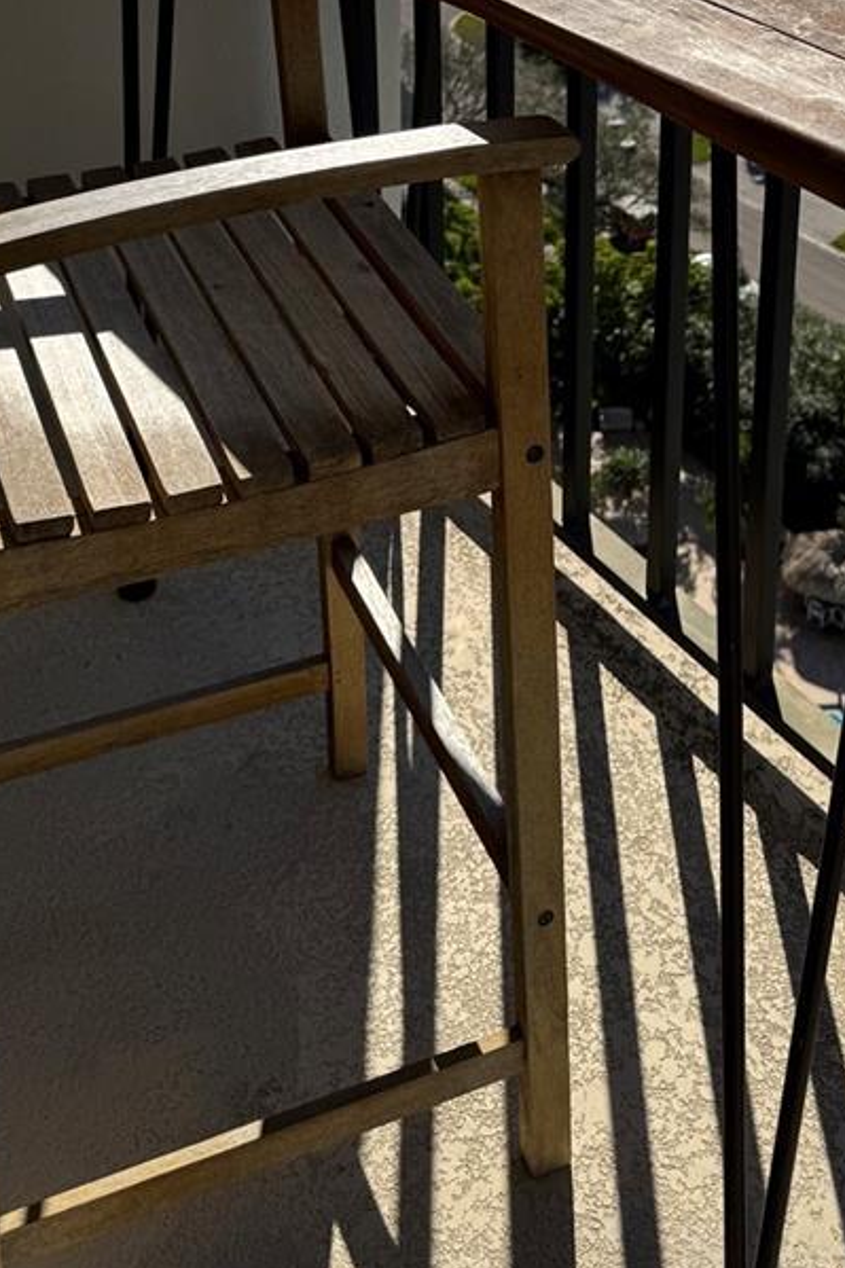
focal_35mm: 50
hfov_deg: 26.8
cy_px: 42
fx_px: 1761
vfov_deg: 36.2
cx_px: 557
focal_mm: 6.76
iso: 80
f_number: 1.78
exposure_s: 1/7937
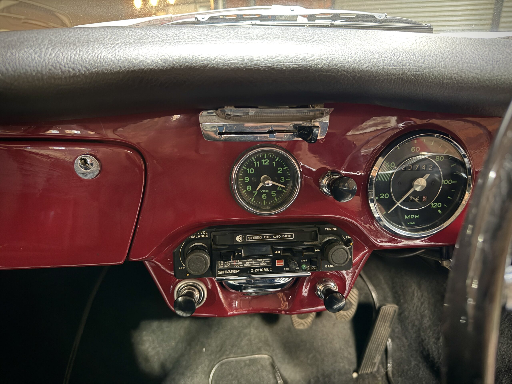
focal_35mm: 24
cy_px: 192
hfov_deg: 71.6
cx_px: 256
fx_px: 355
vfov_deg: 56.8
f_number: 1.78
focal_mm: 6.76
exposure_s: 1/13
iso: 1000
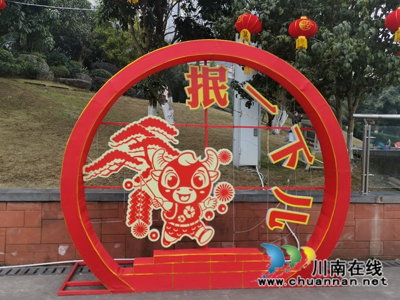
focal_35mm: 33
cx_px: 200
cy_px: 150
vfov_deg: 42.9
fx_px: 381
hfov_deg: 55.4
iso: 50
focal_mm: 4.75
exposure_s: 1/191
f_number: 4
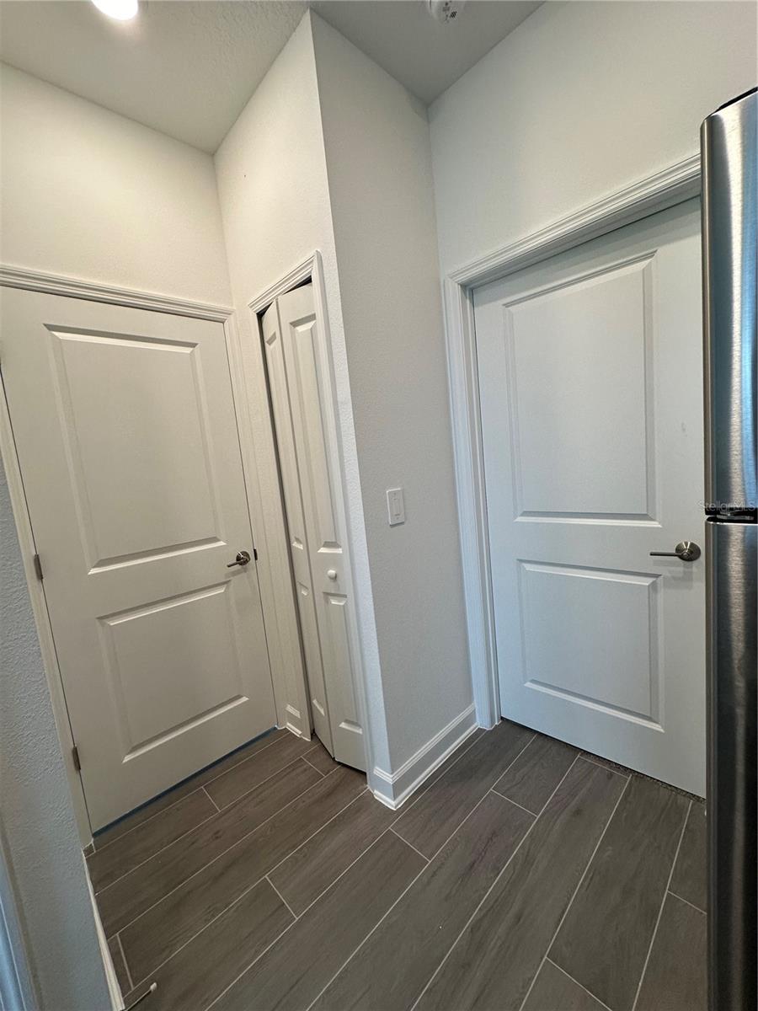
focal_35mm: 14
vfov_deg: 102.1
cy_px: 506
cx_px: 379
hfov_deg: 85.7
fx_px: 409
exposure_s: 1/120
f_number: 2.2
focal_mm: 2.22
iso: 160
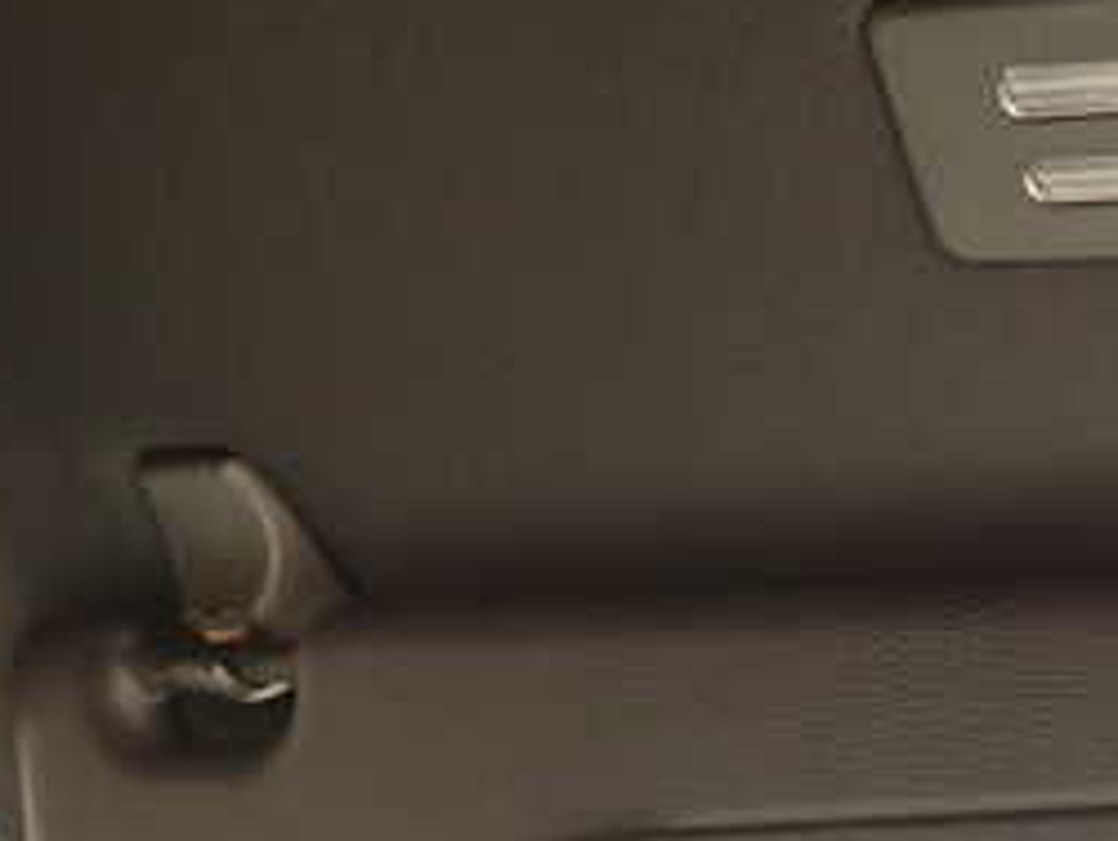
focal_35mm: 60
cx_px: 1212
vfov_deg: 23.8
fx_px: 1940
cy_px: 743
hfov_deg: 29.2
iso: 320
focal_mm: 4.5
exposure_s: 1/30
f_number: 2
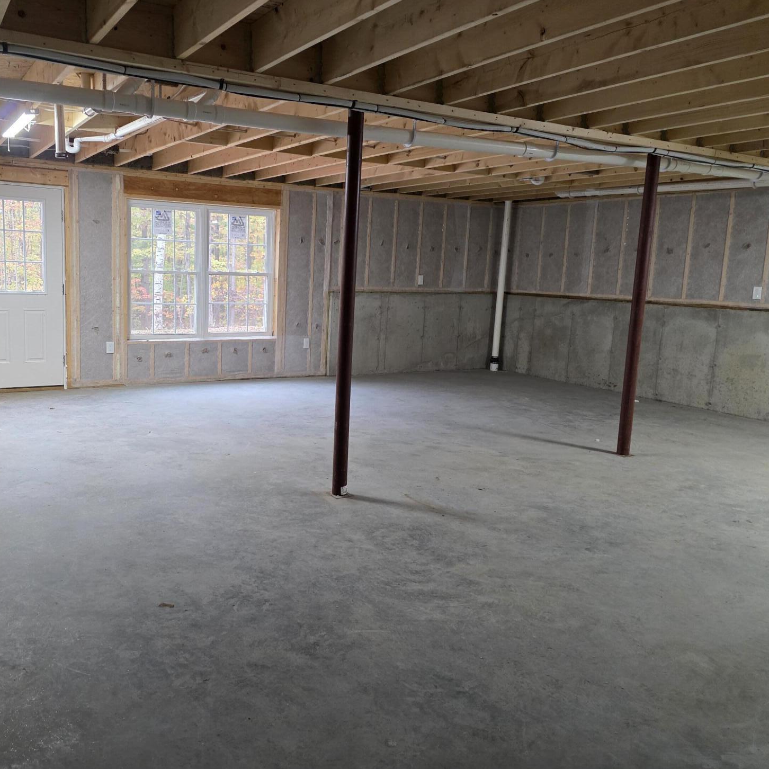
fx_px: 704
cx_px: 285
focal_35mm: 28
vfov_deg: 57.3
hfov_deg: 56.6
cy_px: 377
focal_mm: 6.3
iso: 500
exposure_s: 1/120
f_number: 1.7
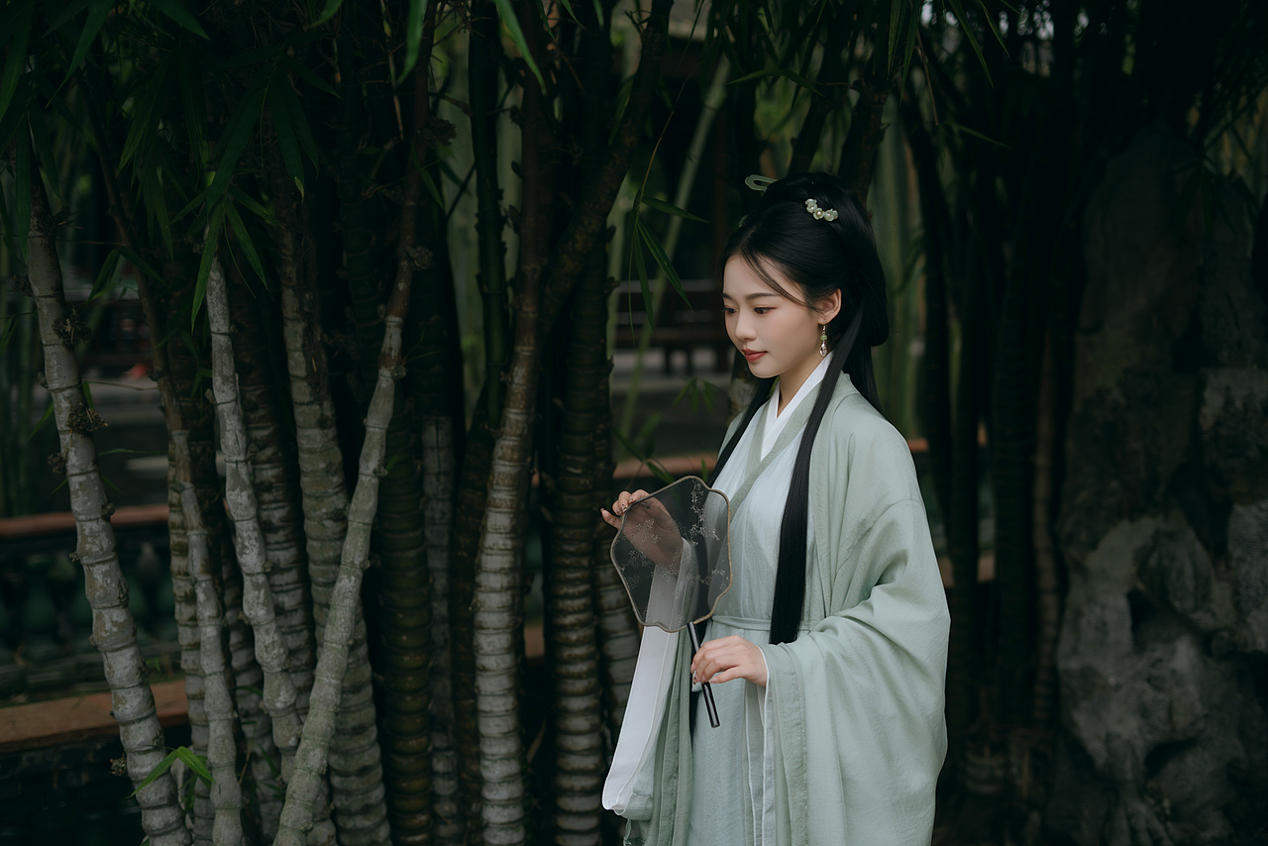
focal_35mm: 50
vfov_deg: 27.0
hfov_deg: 39.6
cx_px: 634
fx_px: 1761
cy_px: 423
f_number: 2.2
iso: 100
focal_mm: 50
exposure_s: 1/125
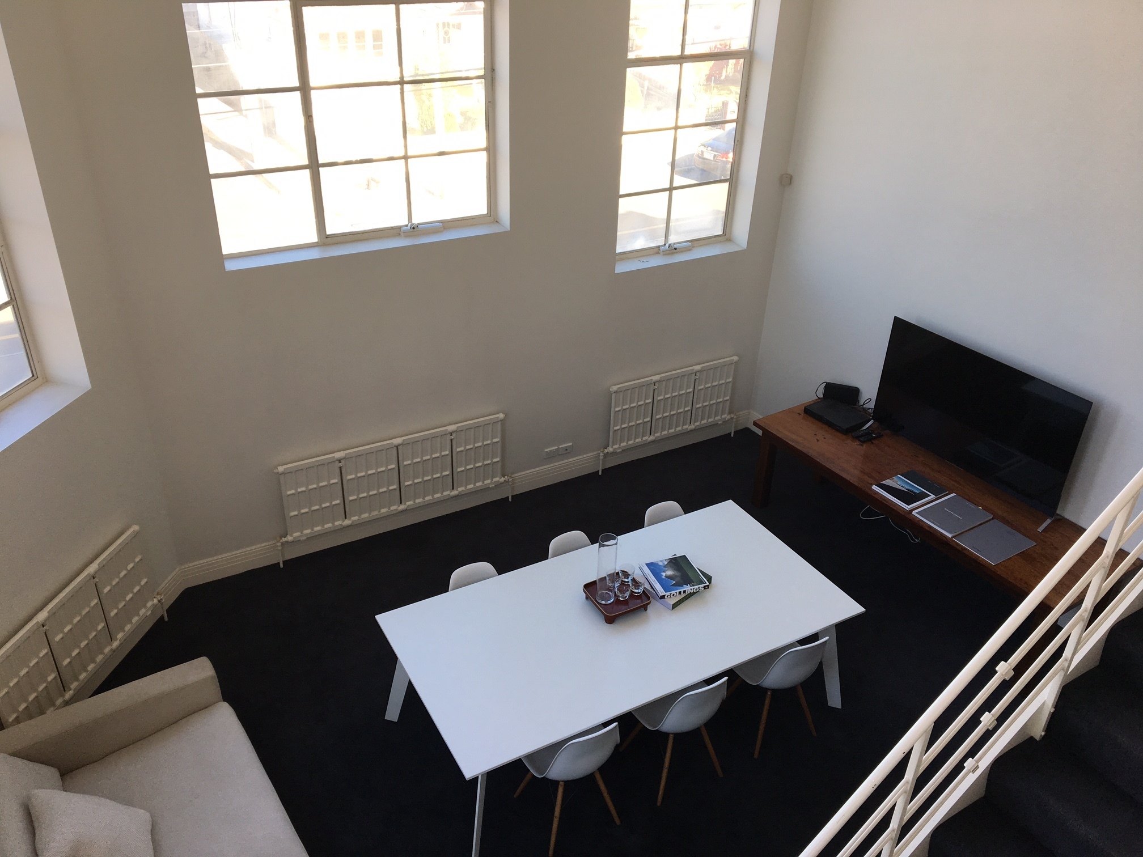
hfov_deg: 61.7
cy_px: 428
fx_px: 958
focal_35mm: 29
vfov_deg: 48.2
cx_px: 572
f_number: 2.2
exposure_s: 1/104
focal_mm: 4.15
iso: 25
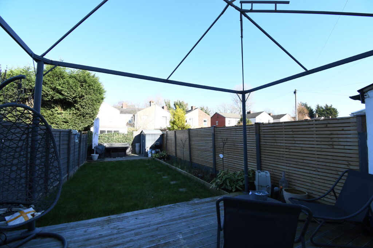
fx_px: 155
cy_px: 124
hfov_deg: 100.4
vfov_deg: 77.3
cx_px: 186
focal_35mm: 15
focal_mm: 10
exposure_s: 1/320
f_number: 9
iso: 560
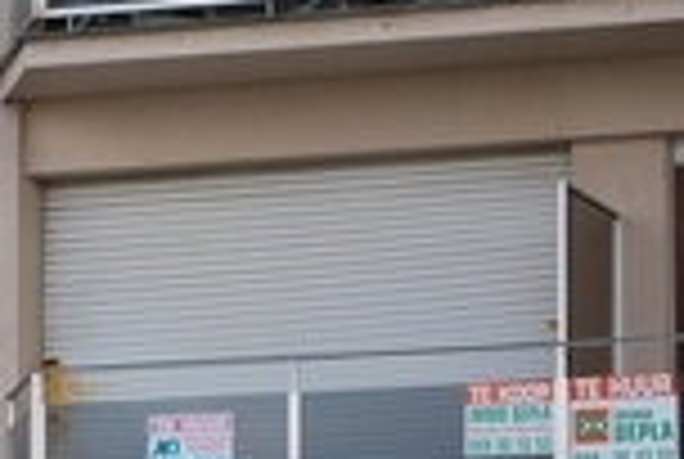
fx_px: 6186
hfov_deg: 6.2
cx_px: -486
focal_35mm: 325
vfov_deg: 4.2
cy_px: 623
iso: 140
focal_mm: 55
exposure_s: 1/125
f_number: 5.6
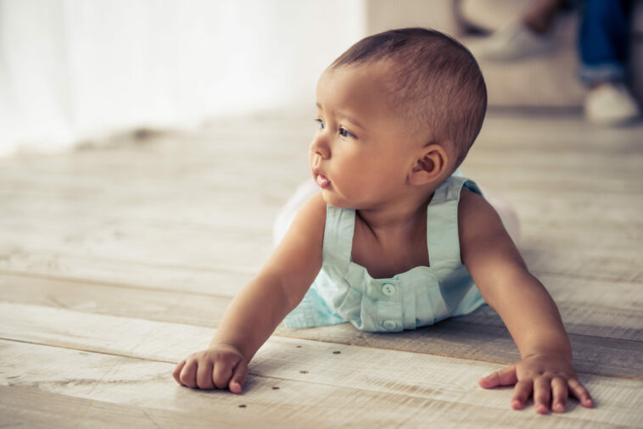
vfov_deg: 20.6
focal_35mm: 66
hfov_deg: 30.5
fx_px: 1179
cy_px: 214
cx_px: 322
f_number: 2.8
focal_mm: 66
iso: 400
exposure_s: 1/400
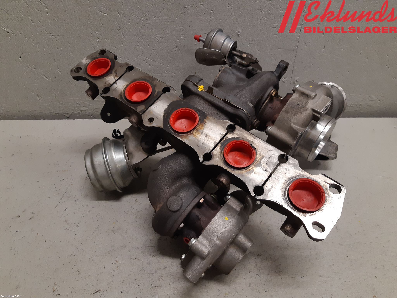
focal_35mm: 26
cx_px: 198
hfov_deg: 67.3
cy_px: 149
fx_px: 298
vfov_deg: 53.1
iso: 100
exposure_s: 1/50
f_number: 1.7
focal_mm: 3.93
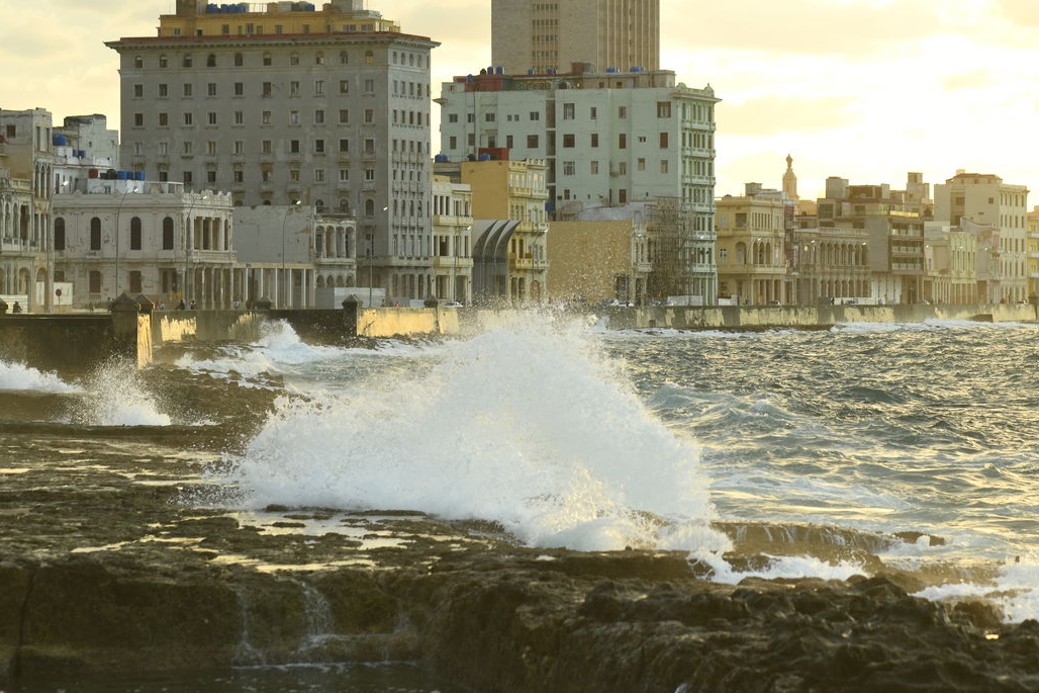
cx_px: 631
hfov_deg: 14.3
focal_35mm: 143
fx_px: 4126
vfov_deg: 9.6
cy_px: 255
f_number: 3.5
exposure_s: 1/400
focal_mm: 105
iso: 250
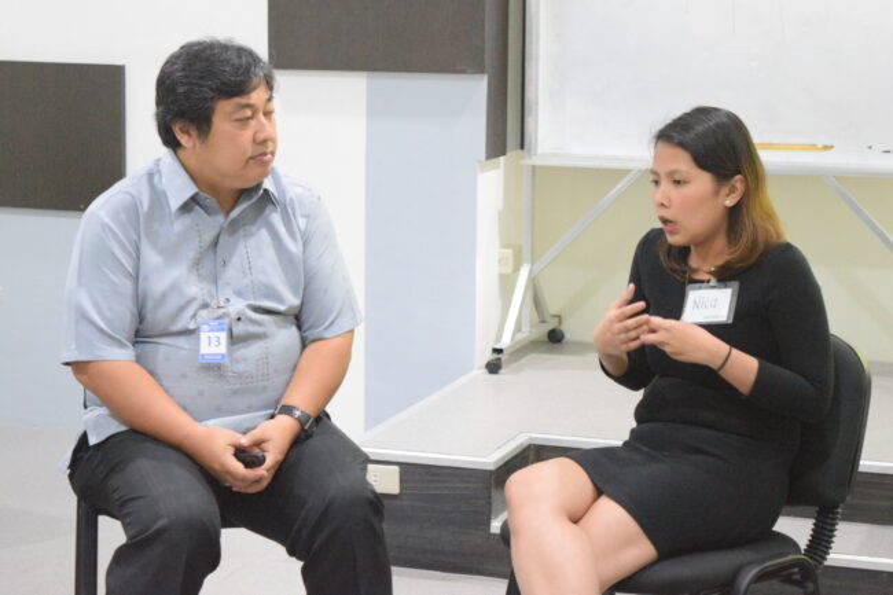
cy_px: 298
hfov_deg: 24.6
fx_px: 2046
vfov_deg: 16.5
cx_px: 446
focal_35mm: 82
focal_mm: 55
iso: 6400
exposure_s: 1/40
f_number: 5.6
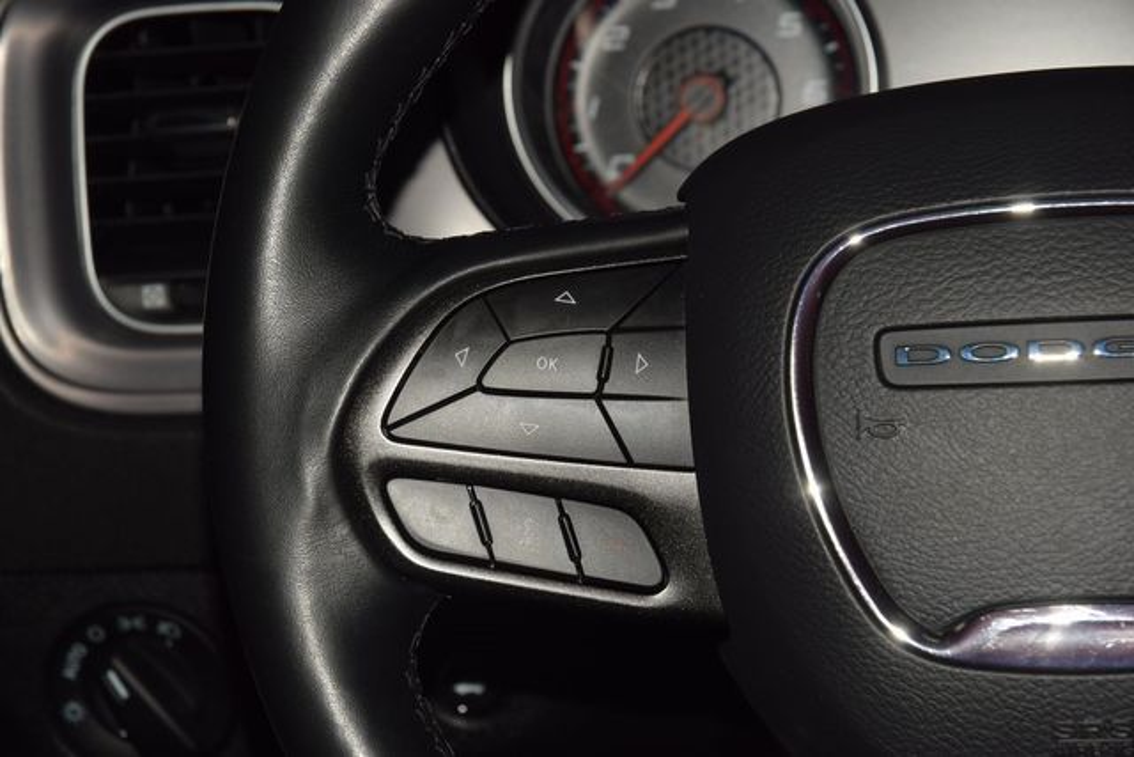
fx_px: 3308
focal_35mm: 105
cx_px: 567
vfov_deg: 13.0
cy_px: 378
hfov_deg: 19.5
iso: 100
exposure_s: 1/125
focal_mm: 70
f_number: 8
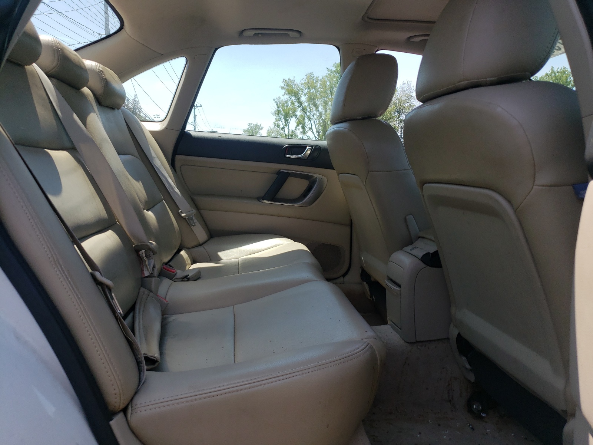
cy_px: 222
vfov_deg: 53.1
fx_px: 445
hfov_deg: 67.3
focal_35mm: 26
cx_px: 296
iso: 50
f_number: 1.5
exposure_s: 1/1429
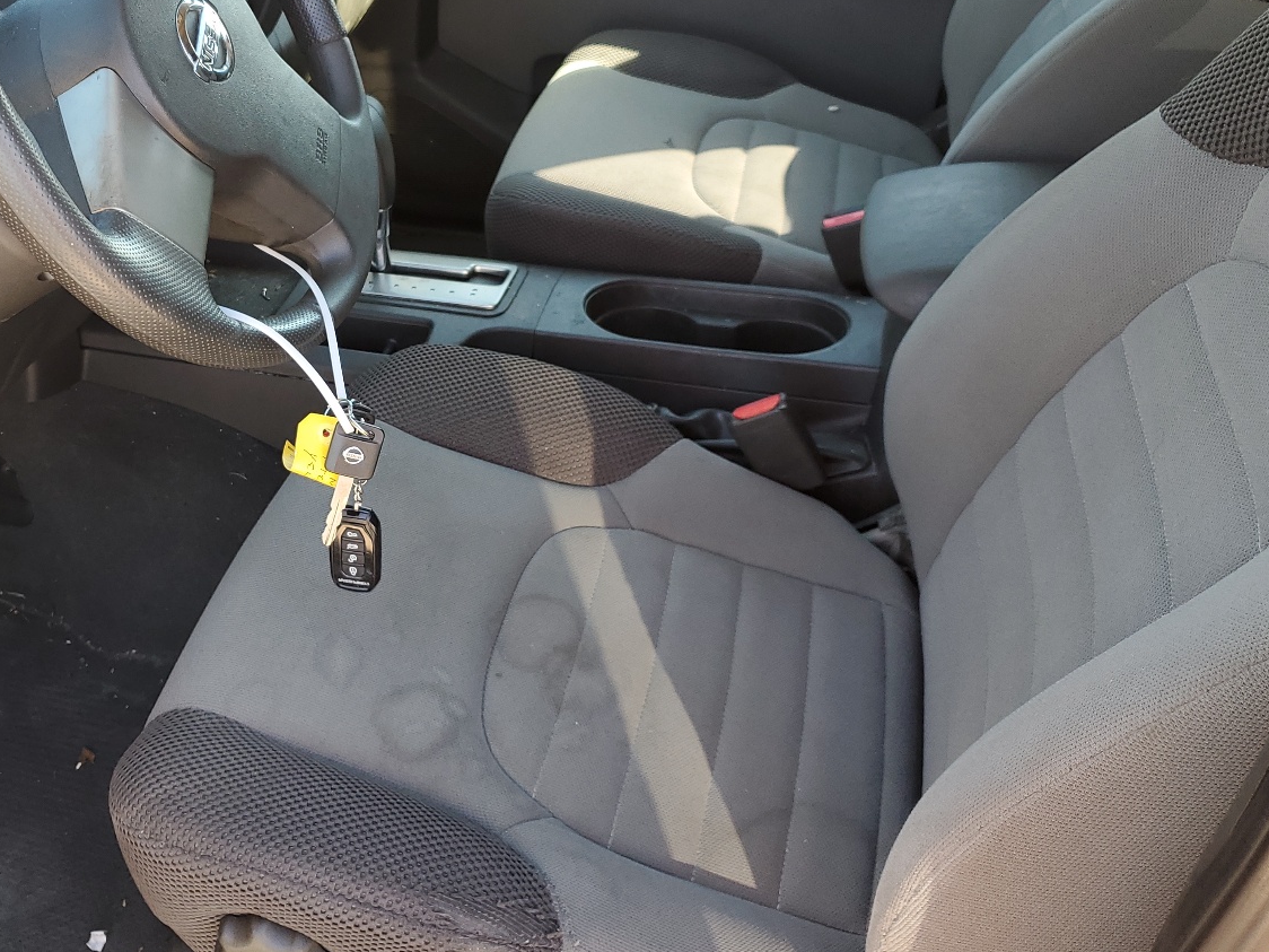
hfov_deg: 49.2
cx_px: 410
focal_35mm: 37
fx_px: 1356
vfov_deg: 38.5
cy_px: 392
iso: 50
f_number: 1.5
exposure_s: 1/133
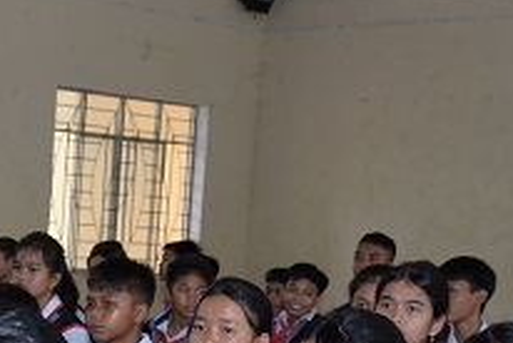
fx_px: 1684
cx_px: 35
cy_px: 516
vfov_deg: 11.2
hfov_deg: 17.0
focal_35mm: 118
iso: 1250
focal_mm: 38
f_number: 7.1
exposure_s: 1/125
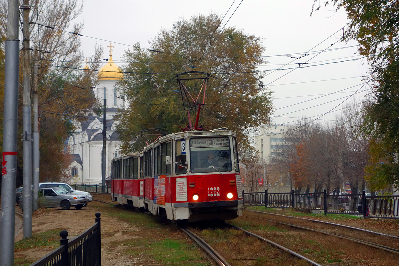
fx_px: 687
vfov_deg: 21.9
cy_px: 133
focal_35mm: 62
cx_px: 200
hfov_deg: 32.4
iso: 320
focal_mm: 23.01
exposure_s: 1/500
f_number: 3.5
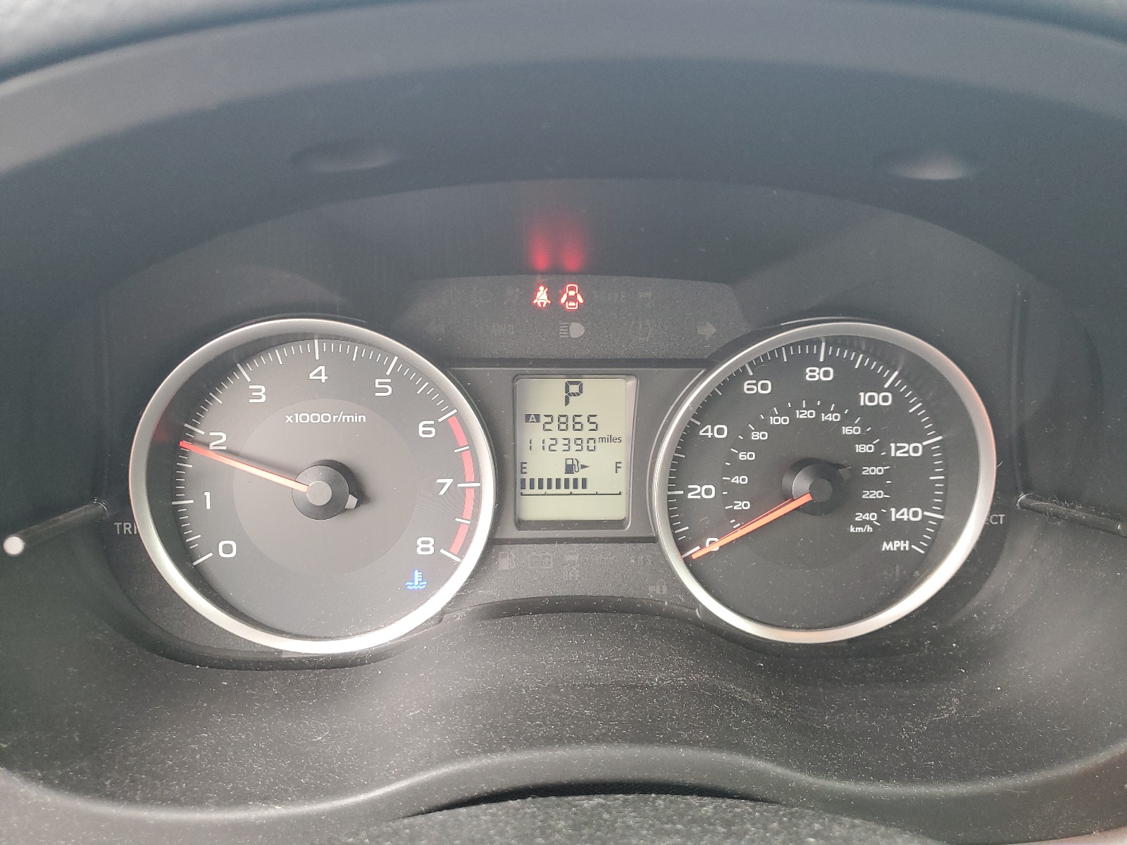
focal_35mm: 26
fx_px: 846
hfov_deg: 67.3
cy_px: 422
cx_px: 564
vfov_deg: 53.1
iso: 134
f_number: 1.5
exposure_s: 1/60.2
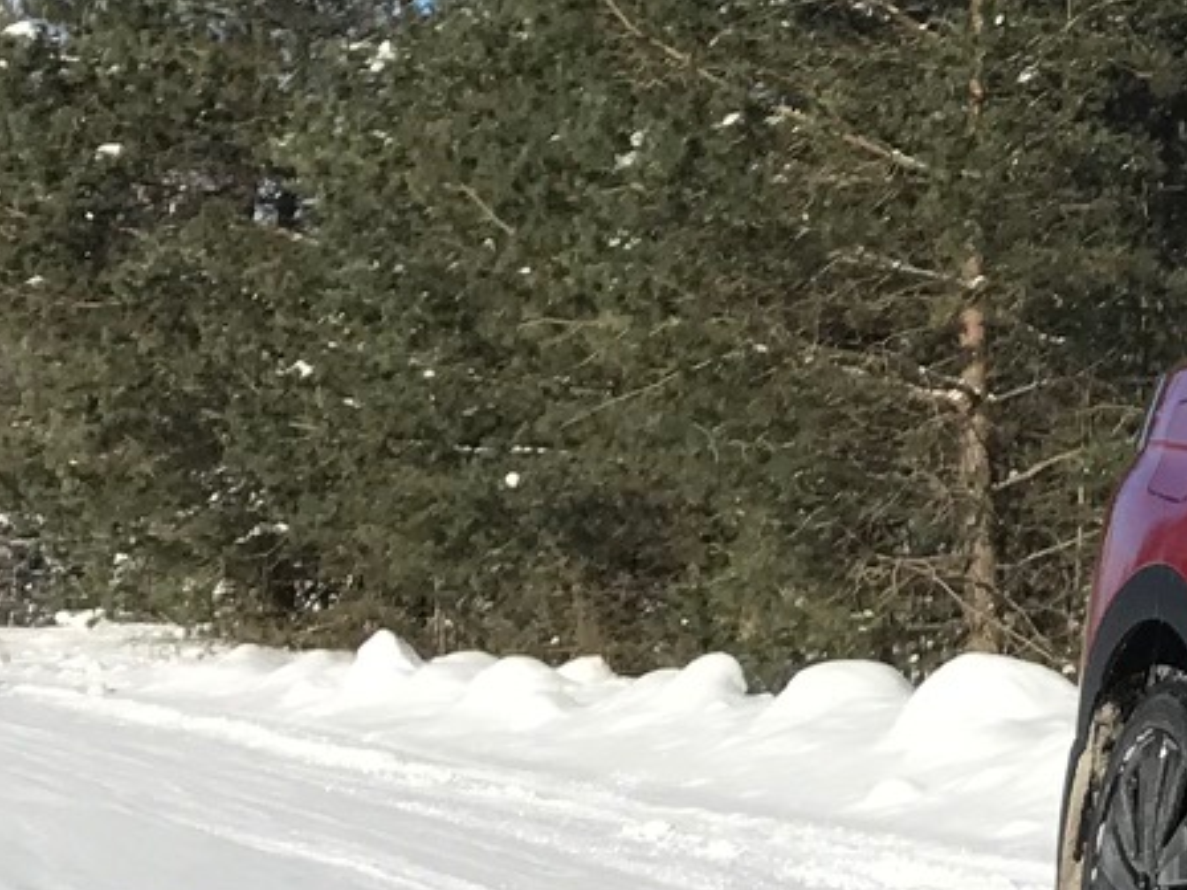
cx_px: 2146
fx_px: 4321
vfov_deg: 11.4
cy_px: -297
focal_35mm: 126
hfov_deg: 13.9
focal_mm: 3.99
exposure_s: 1/2660
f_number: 1.8
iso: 20
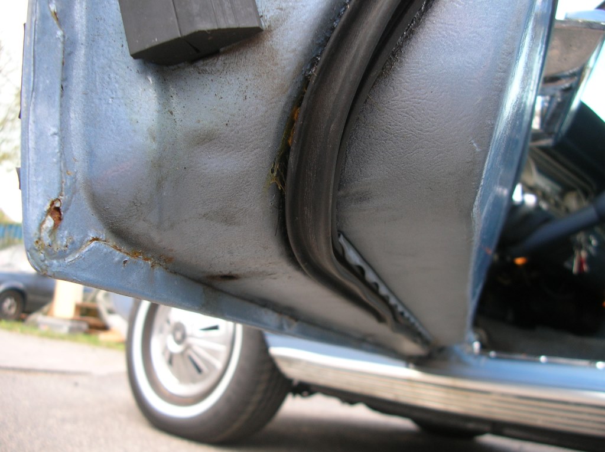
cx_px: 302
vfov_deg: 40.6
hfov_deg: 52.7
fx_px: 611
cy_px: 226
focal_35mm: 35
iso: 50
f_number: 2.8
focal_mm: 5.8
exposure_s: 1/72.7
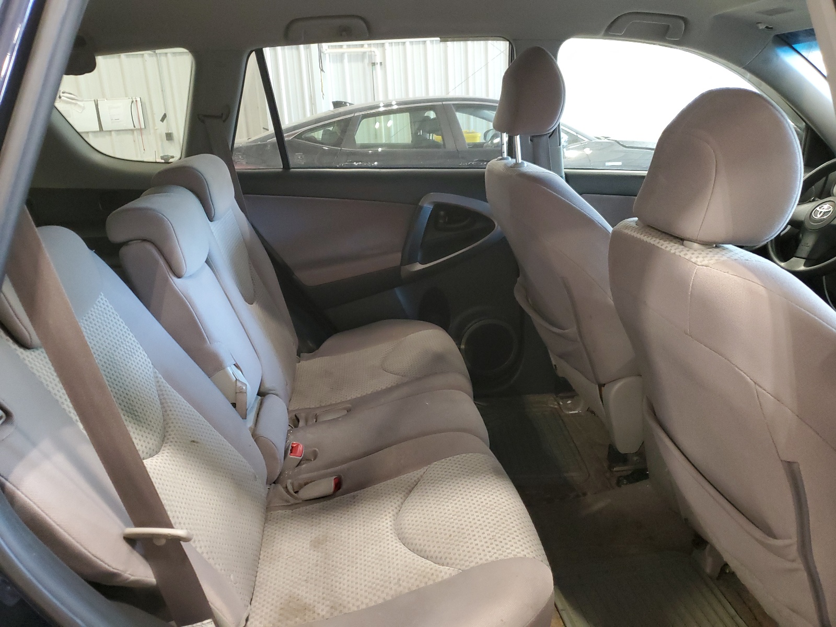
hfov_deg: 67.3
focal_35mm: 26
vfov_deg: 53.1
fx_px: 628
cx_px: 418
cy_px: 314
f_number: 1.5
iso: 327
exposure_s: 1/40
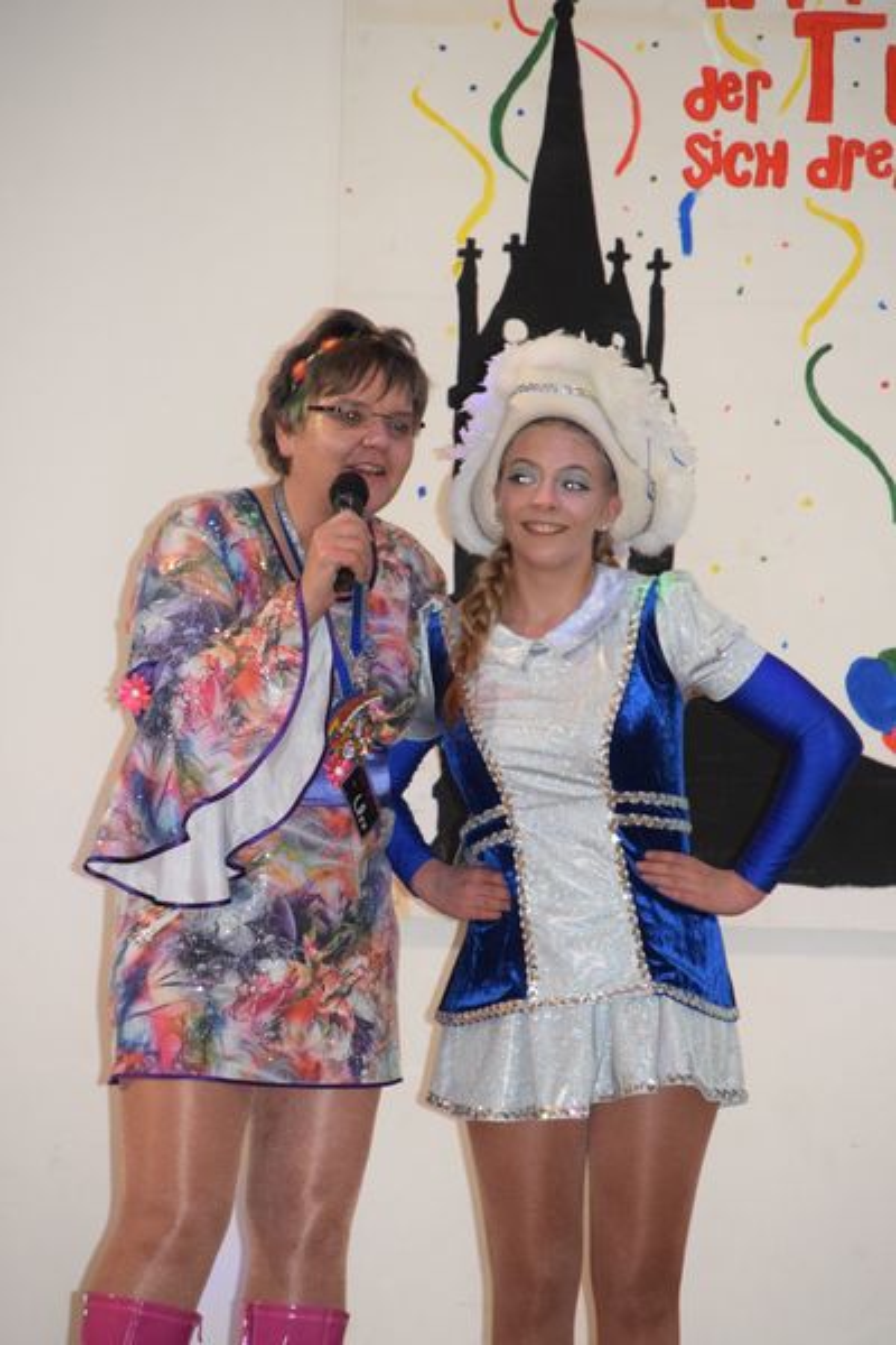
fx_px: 11199
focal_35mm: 300
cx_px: 448
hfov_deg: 4.6
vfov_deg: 6.9
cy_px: 672
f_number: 6.3
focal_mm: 200
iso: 3200
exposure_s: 1/60
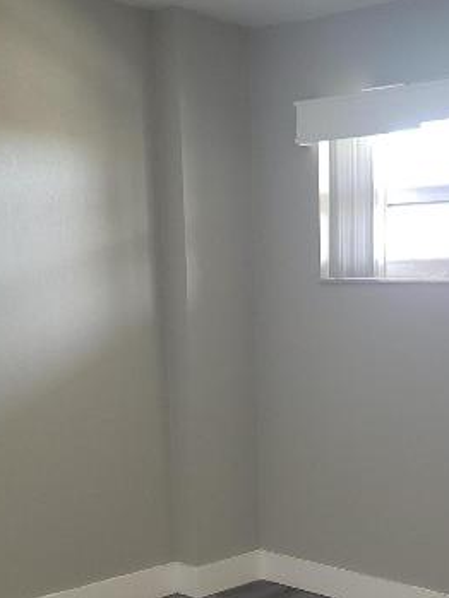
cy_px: 517
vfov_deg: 33.4
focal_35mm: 55
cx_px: 389
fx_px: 951
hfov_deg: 25.9
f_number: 1.8
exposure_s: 1/24
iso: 125
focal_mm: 7
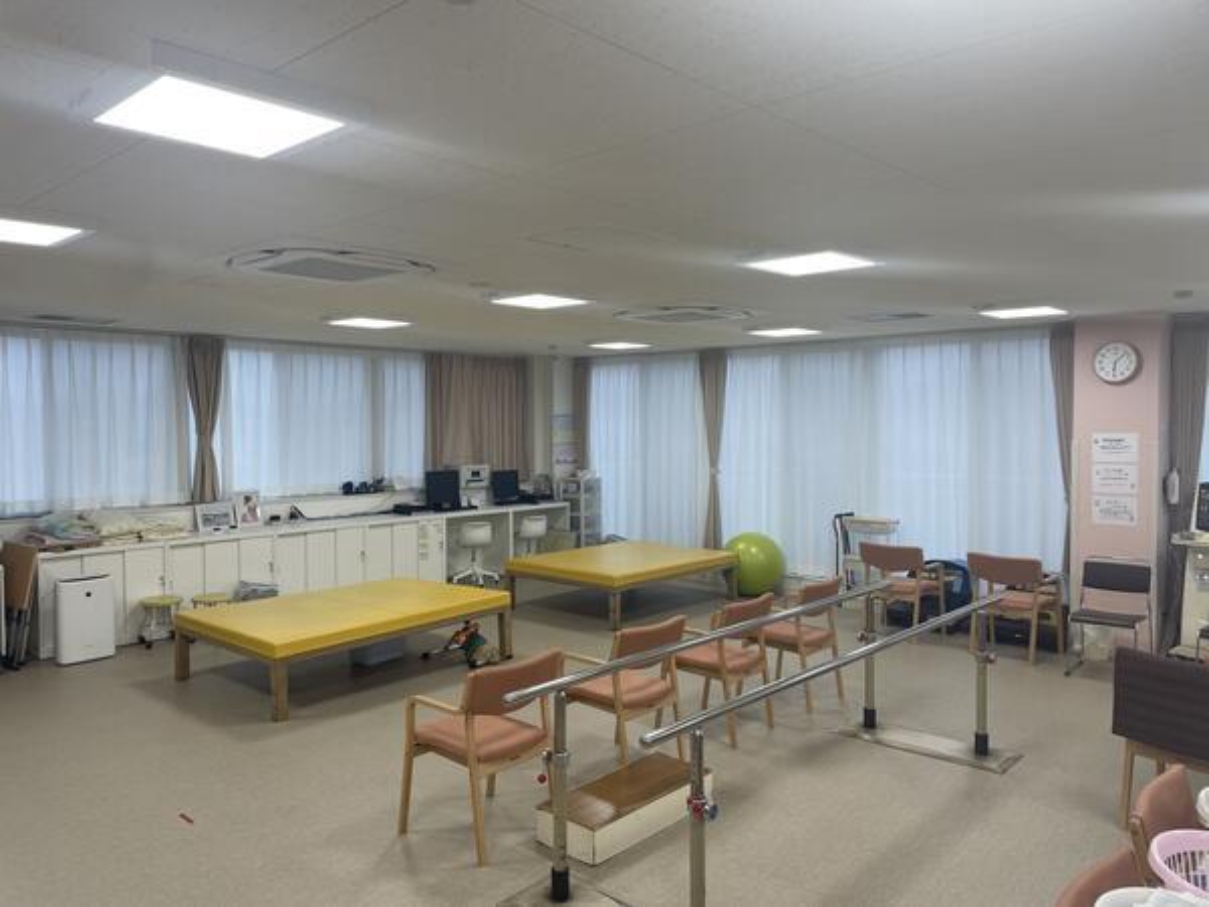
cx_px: 604
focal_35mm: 26
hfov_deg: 67.3
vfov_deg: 53.1
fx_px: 908
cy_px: 454
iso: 32
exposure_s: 1/120
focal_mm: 4.2
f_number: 1.6
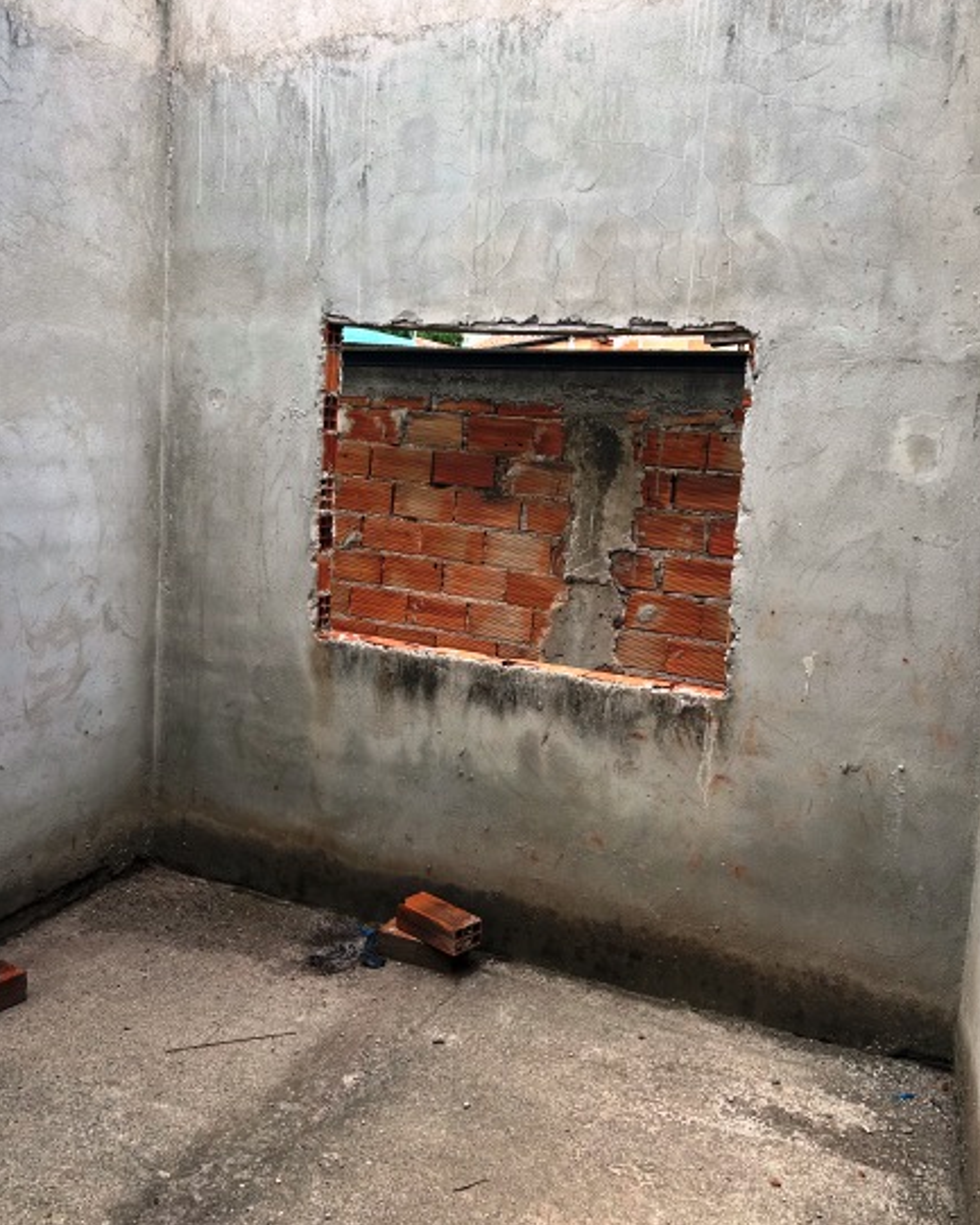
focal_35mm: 30
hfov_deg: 48.5
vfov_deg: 58.7
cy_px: 577
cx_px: 502
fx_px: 1087
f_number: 1.5
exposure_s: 1/408
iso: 50
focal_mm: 5.7
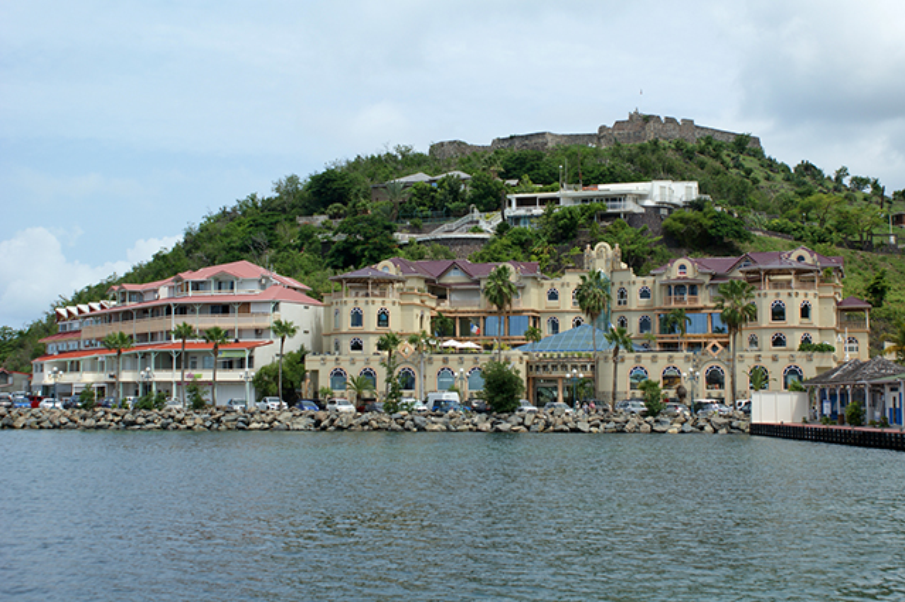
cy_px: 273
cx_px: 491
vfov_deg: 23.5
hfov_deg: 34.7
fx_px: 1446
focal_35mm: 58
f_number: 6.3
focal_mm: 35
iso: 100
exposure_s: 1/500
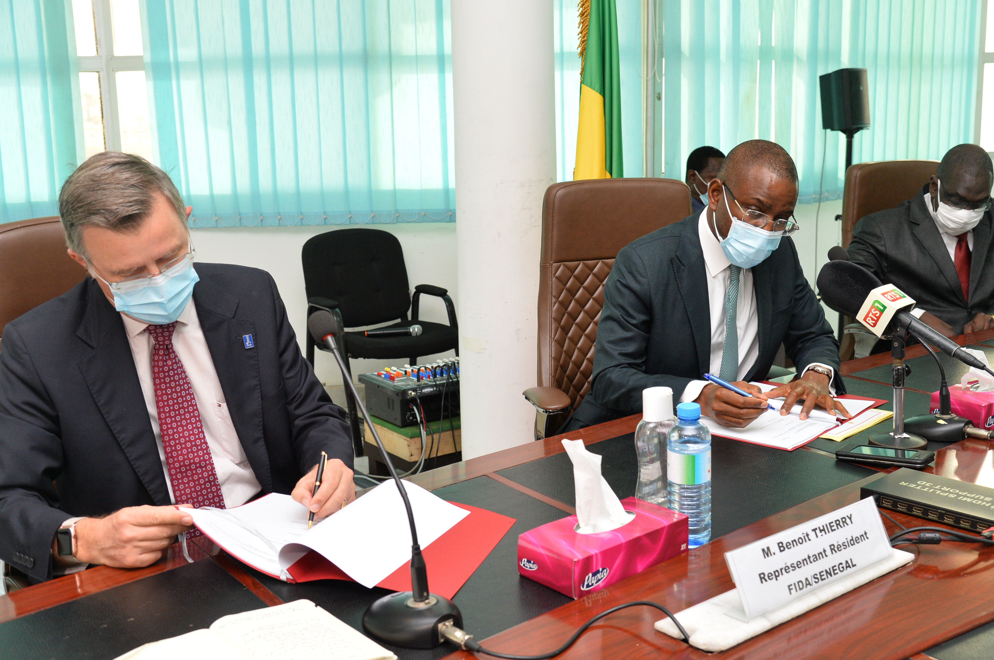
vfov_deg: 35.0
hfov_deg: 50.7
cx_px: 497
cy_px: 330
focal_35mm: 38
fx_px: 1048
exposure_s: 1/100
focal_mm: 38
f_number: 5.6
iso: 2000
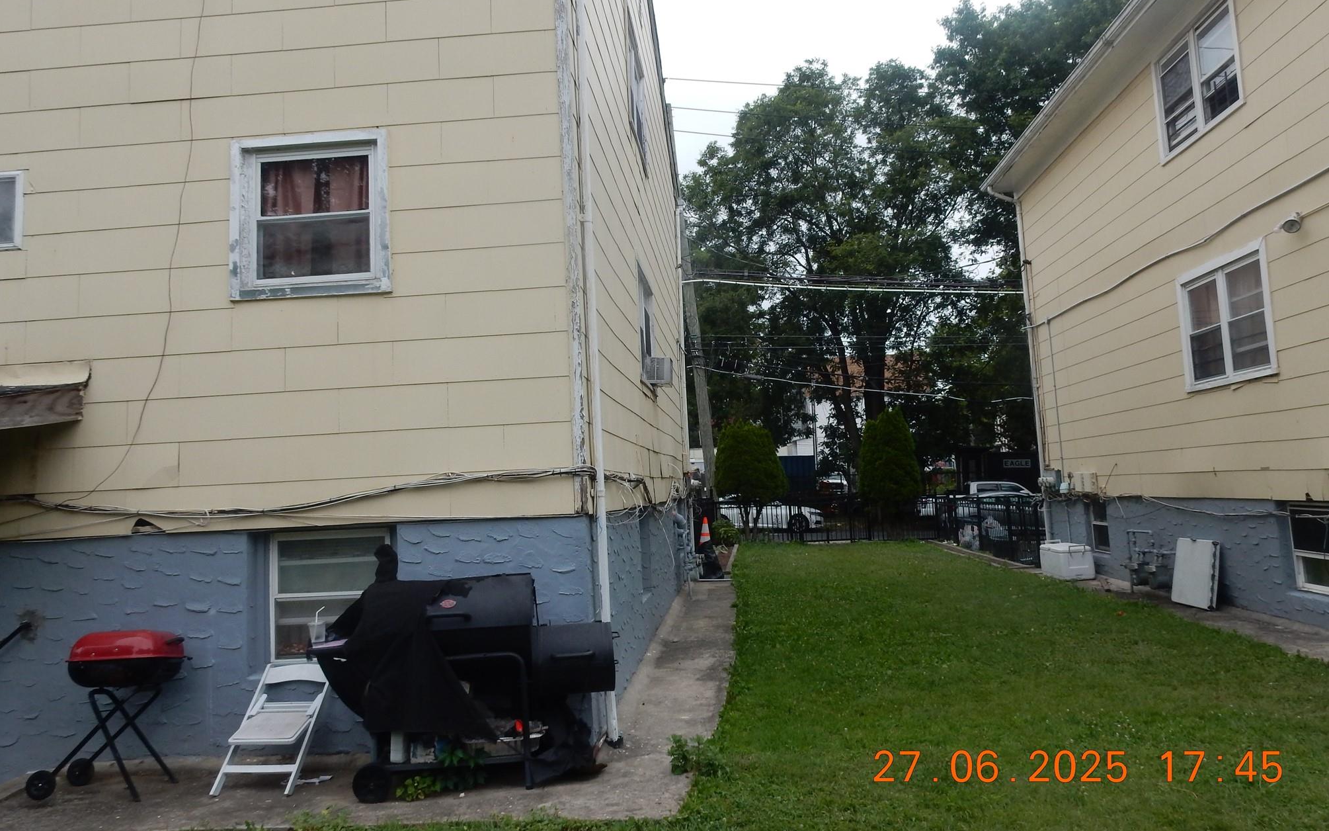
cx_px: 665
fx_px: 978
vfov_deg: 45.9
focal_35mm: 27
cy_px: 365
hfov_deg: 68.4
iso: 125
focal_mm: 4.5
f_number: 4.5
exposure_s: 1/100
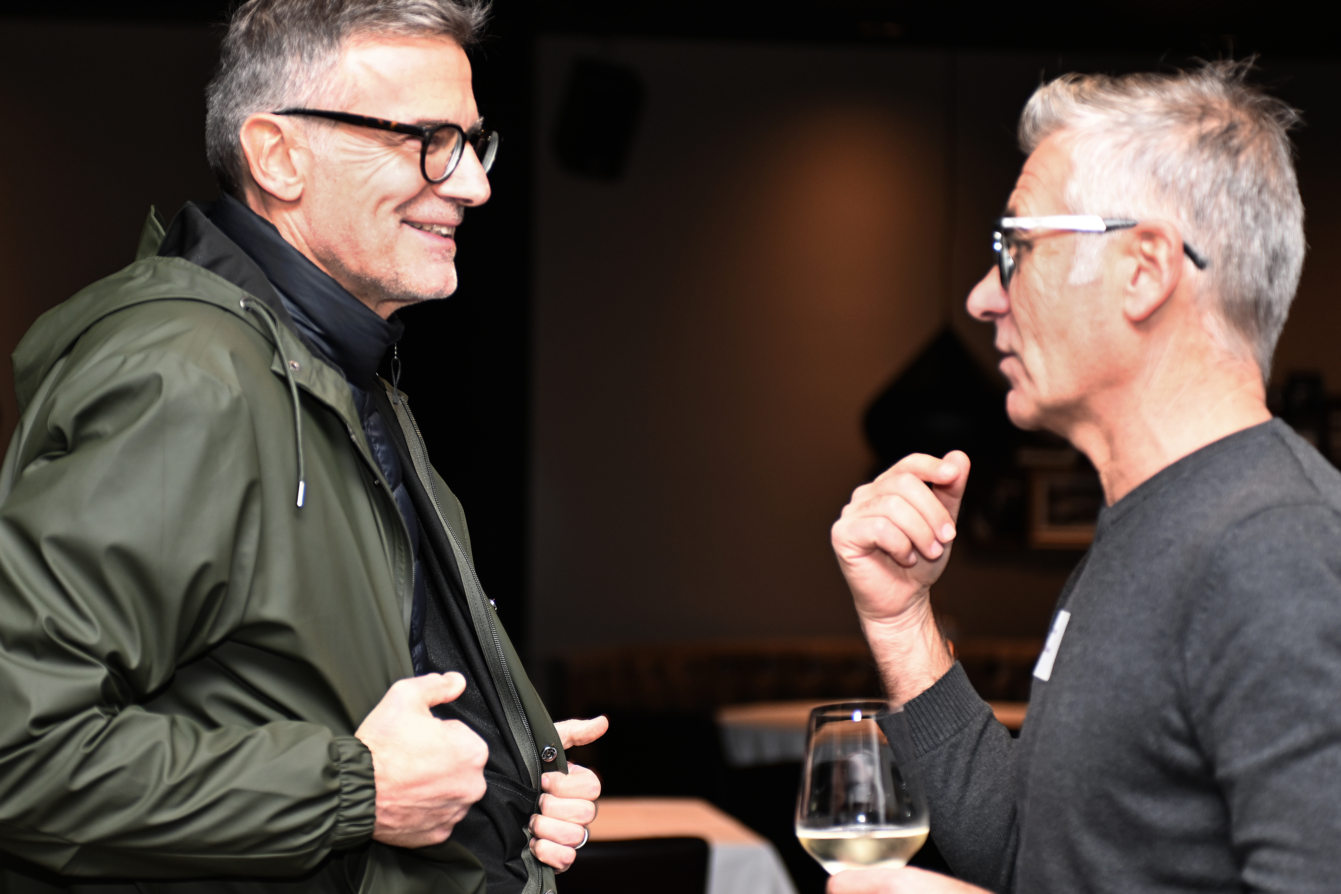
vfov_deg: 19.2
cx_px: 531
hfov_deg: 28.4
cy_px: 464
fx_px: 2644
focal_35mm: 71
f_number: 2.8
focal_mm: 56
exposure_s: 1/100
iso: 500
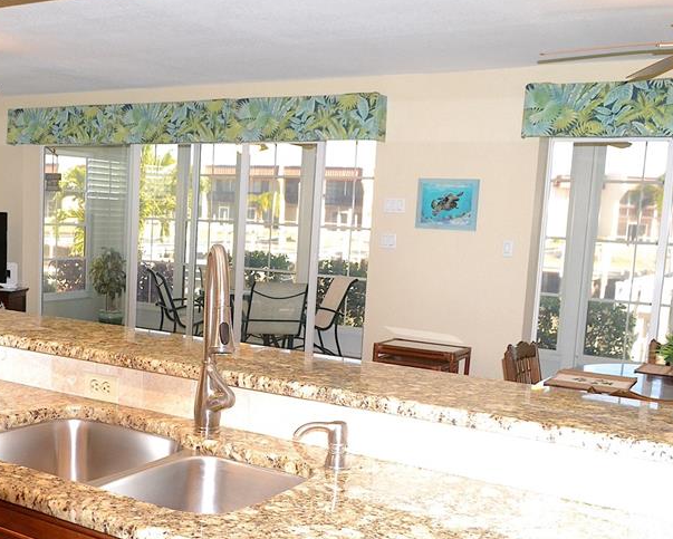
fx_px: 857
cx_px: 164
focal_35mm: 43
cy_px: 312
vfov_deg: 34.8
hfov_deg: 41.5
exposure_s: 1/60
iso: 1600
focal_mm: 18
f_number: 8
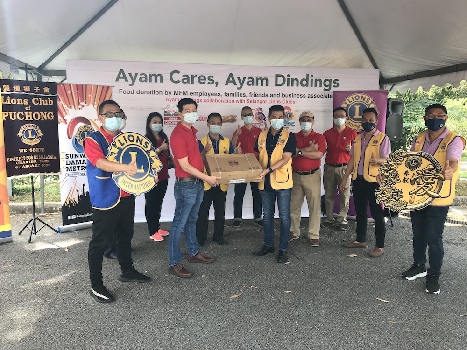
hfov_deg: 63.4
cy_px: 175
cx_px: 234
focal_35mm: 28
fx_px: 378
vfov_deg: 49.7
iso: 20
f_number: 1.8
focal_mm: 3.99
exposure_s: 1/102
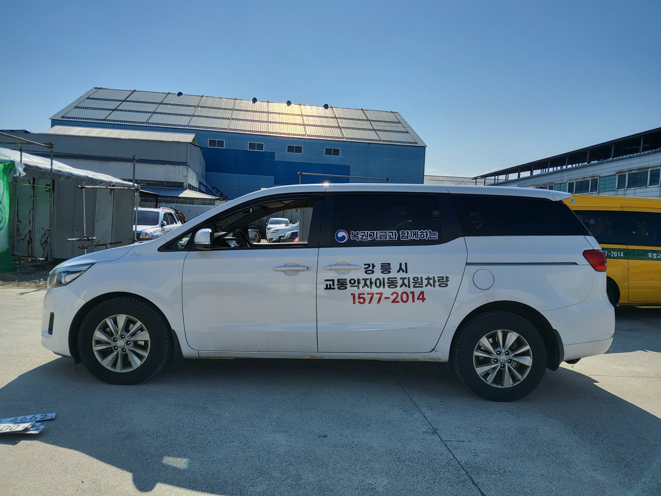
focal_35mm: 26
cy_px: 248
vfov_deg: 53.1
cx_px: 330
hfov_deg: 67.3
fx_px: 496
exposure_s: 1/1307
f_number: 1.8
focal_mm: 3.98
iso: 12
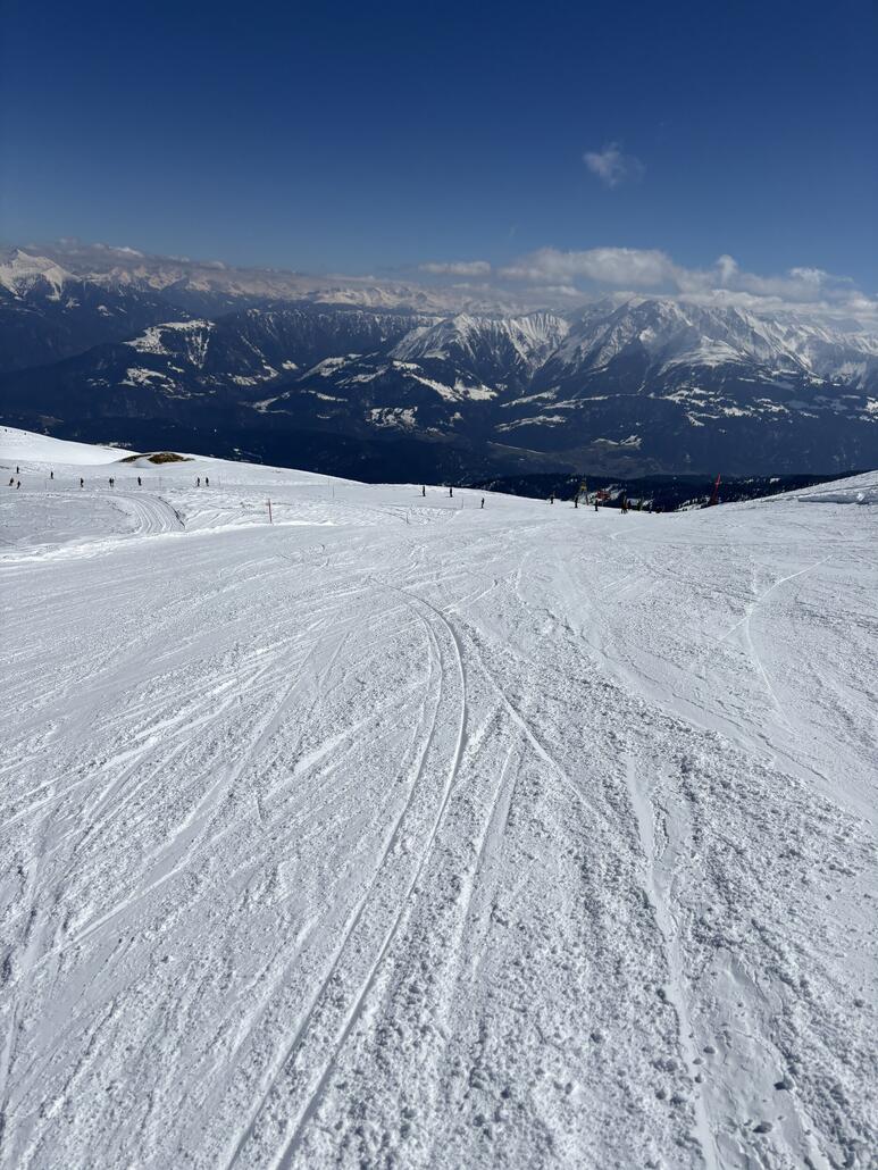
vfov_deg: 67.3
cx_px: 439
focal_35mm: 26
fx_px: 879
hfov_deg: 53.1
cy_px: 585
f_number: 1.6
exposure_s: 1/18519
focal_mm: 5.96
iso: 32
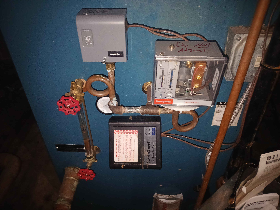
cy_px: 105
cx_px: 140
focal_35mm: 26
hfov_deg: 67.3
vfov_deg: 53.1
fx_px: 210
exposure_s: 1/40
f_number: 1.8
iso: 250
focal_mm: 3.98
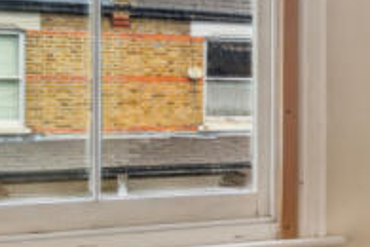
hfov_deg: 14.6
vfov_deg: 16.2
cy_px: 73
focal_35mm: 84
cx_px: 903
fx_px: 863
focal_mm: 16
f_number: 11
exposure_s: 1/80
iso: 160
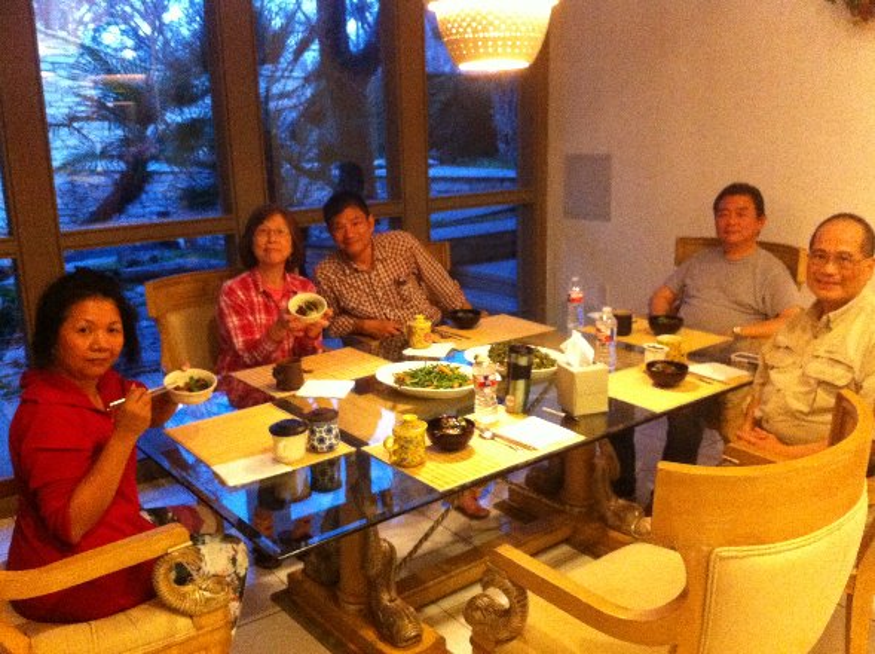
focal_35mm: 35
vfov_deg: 40.6
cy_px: 327
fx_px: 883
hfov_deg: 52.7
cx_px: 438
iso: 800
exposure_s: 1/15
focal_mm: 3.85
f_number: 2.8
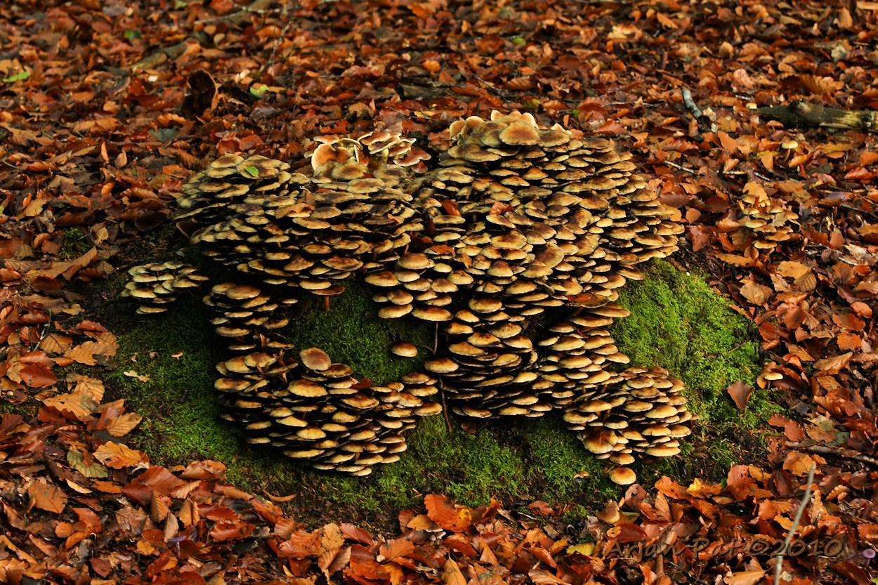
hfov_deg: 13.7
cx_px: 439
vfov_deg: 9.1
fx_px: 3658
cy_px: 292
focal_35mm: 150
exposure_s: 1/10
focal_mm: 100
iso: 200
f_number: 5.6
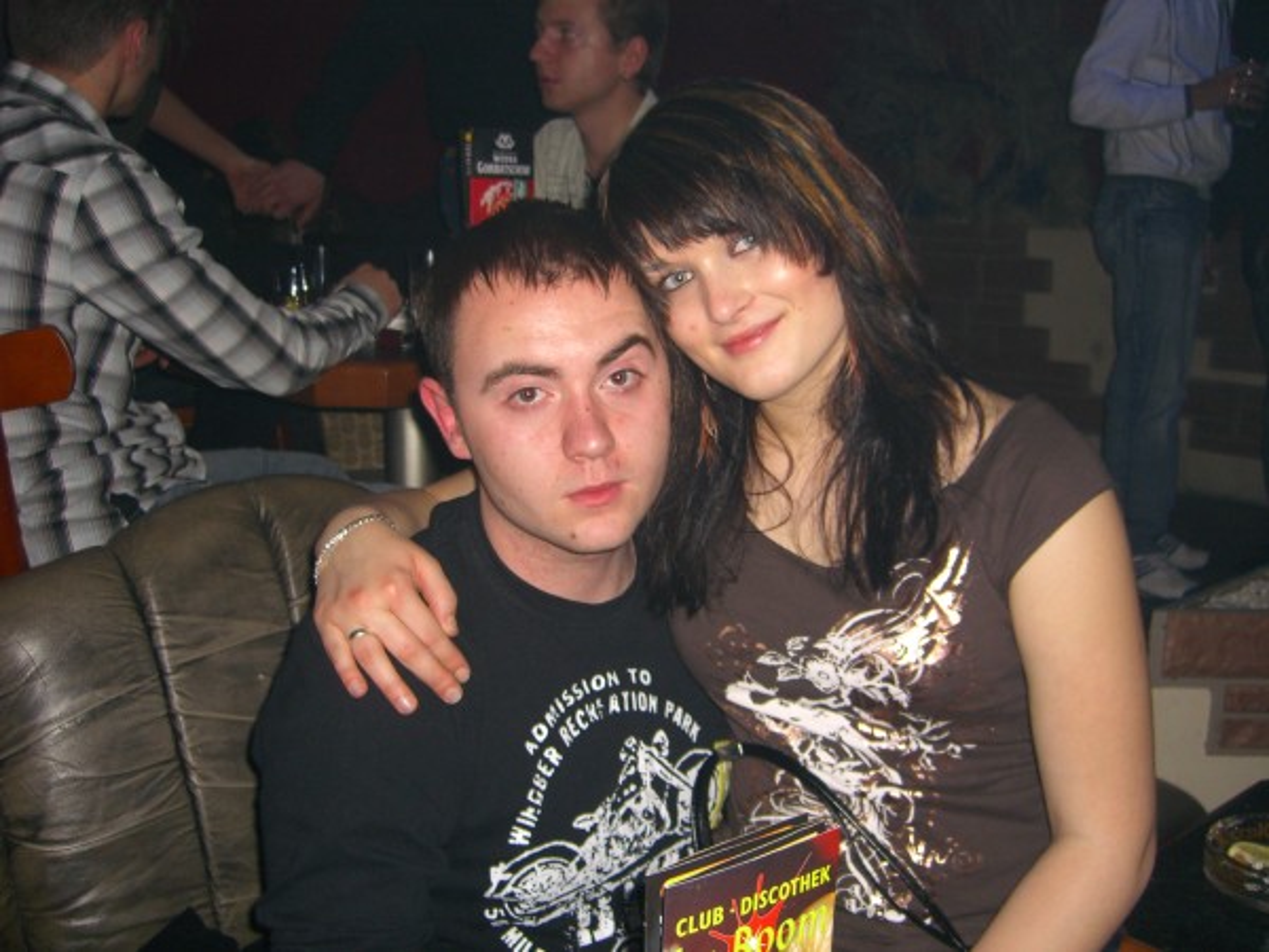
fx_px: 1393
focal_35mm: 38
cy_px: 476
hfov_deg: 49.0
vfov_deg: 37.7
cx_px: 634
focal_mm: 7.9
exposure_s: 1/60
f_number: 2.8
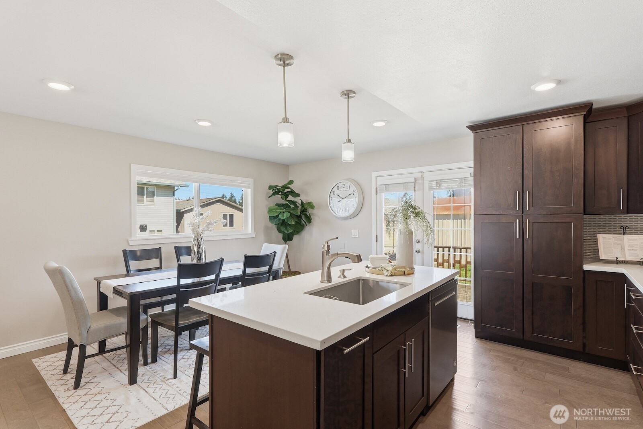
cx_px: 322
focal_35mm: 16
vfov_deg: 73.8
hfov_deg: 96.7
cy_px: 214
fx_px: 286
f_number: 7.1
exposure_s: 1/800
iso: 1250
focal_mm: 16
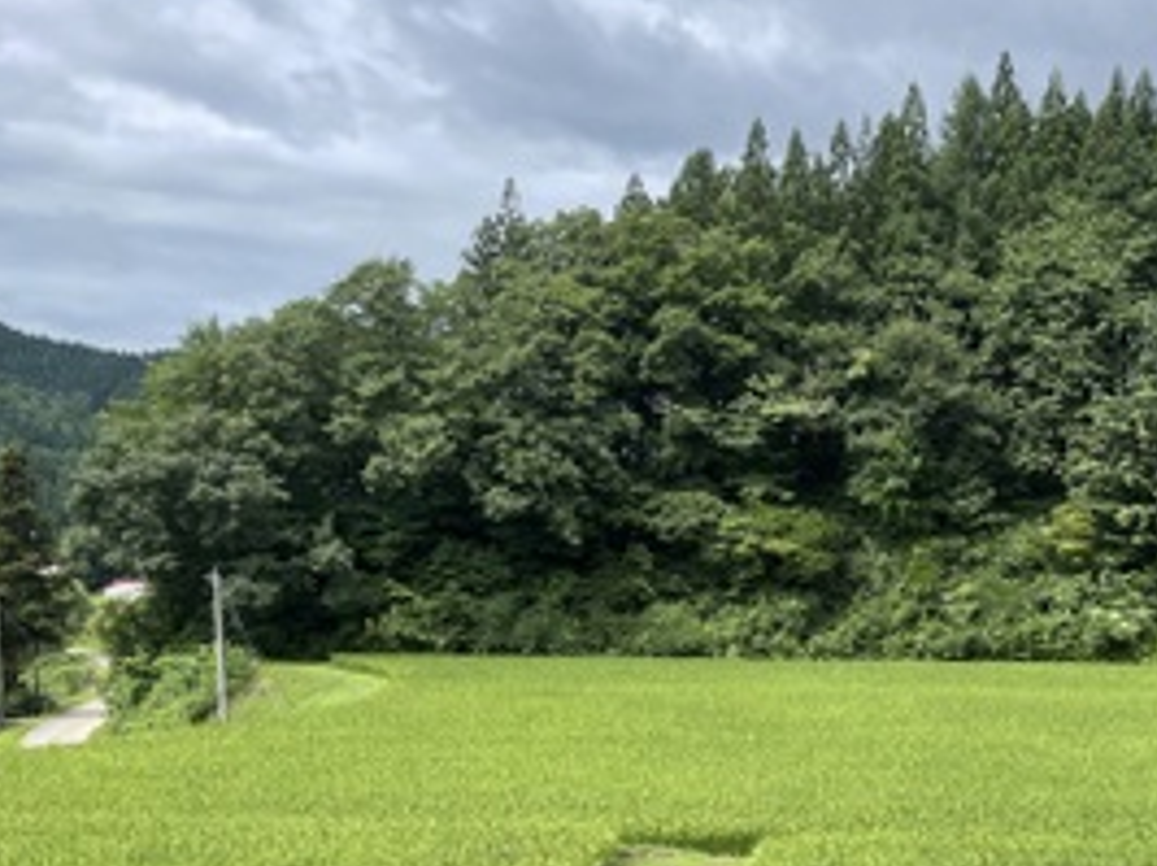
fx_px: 1570
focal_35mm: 47
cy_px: 657
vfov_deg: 30.3
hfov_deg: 38.3
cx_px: 992
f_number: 1.6
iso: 32
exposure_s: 1/1795
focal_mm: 4.2
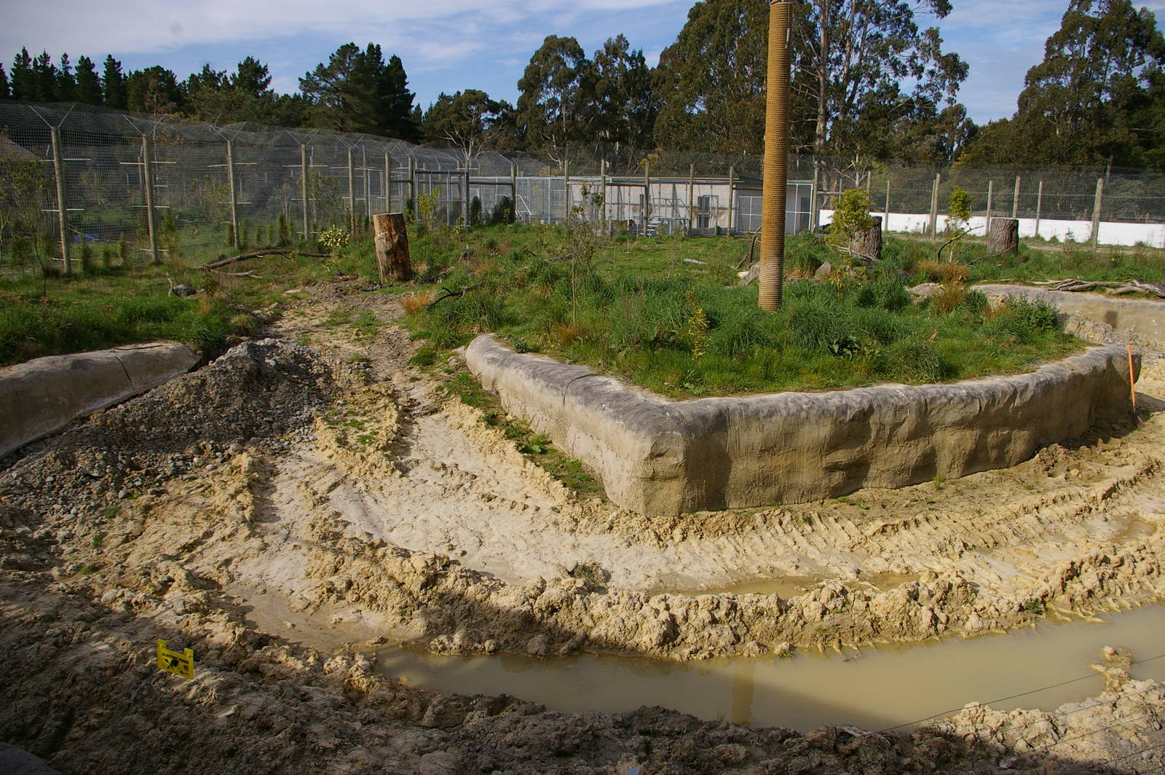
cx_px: 582
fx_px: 873
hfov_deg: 67.4
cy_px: 388
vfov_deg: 47.9
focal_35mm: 27
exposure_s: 1/750
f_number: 8
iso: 400
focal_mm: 18
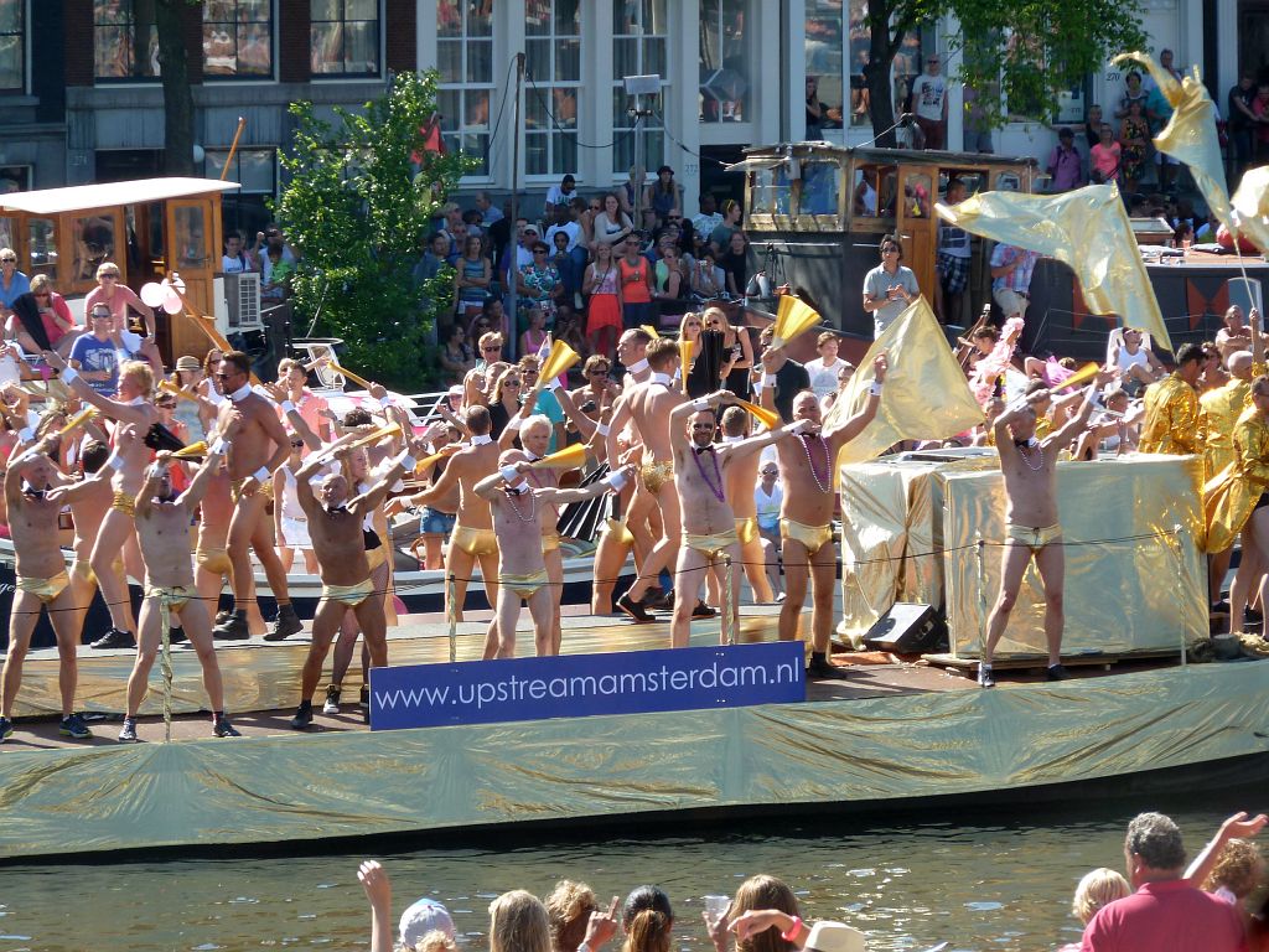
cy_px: 476
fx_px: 8248
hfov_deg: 8.8
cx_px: 634
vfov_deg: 6.6
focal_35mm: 225
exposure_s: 1/125
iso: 80
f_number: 4.6
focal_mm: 37
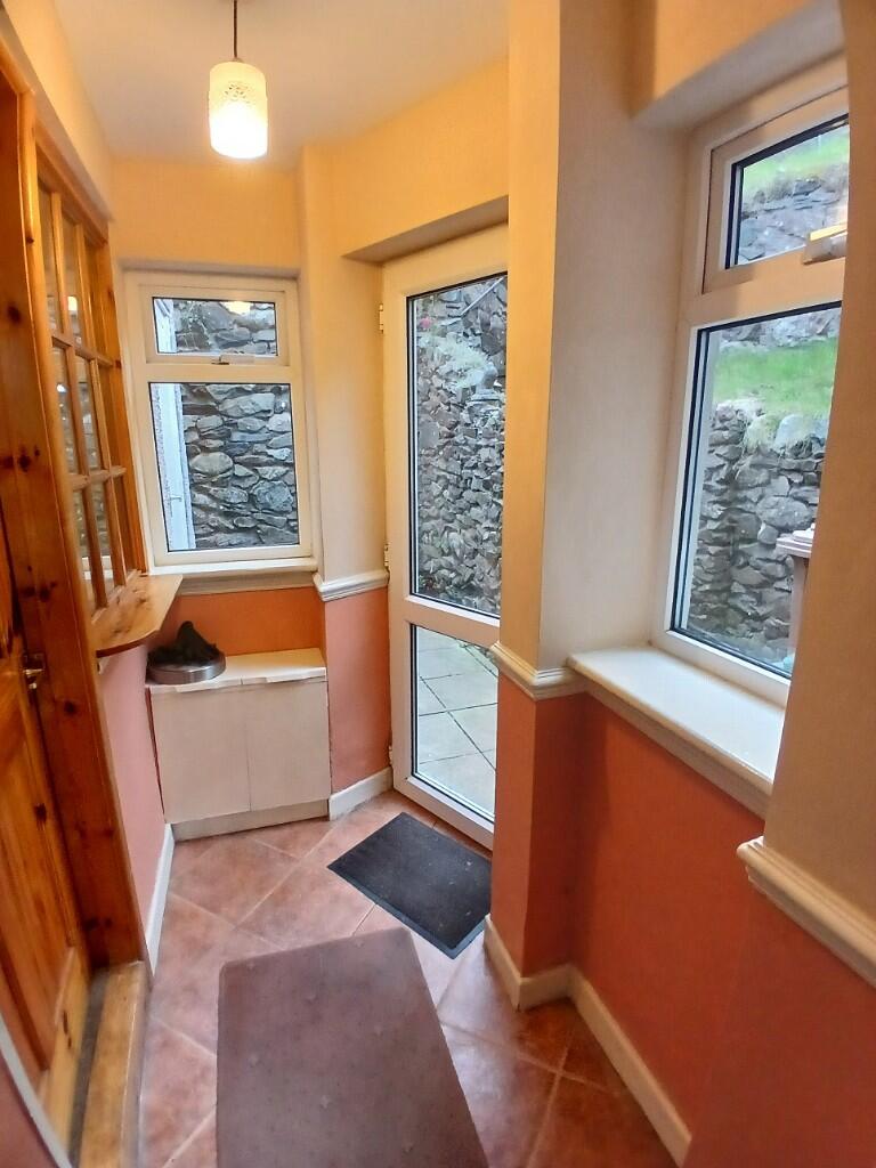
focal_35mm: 17
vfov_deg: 91.0
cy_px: 584
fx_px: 574
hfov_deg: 74.7
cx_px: 438
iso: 200
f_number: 2.2
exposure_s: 1/33.3
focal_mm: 1.4
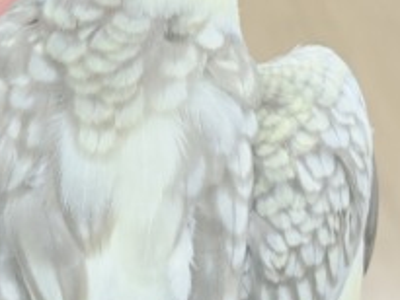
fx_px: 1873
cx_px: -31
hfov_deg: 12.0
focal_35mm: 162
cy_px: 171
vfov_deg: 9.2
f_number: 1.6
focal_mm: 5.96
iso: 32
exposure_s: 1/50
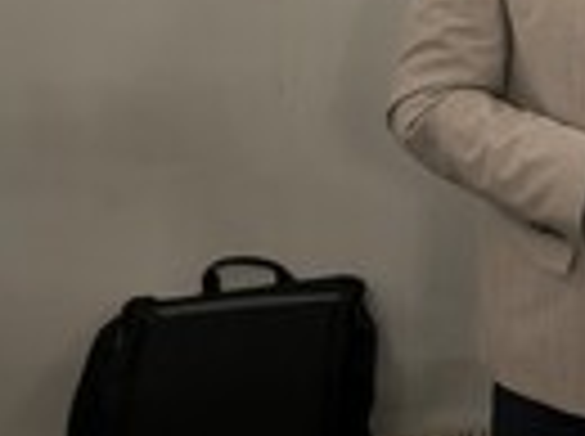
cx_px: 819
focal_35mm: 71
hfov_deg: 23.3
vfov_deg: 20.2
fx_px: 1198
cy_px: 31
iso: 1600
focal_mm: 6.14
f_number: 1.65
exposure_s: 1/20
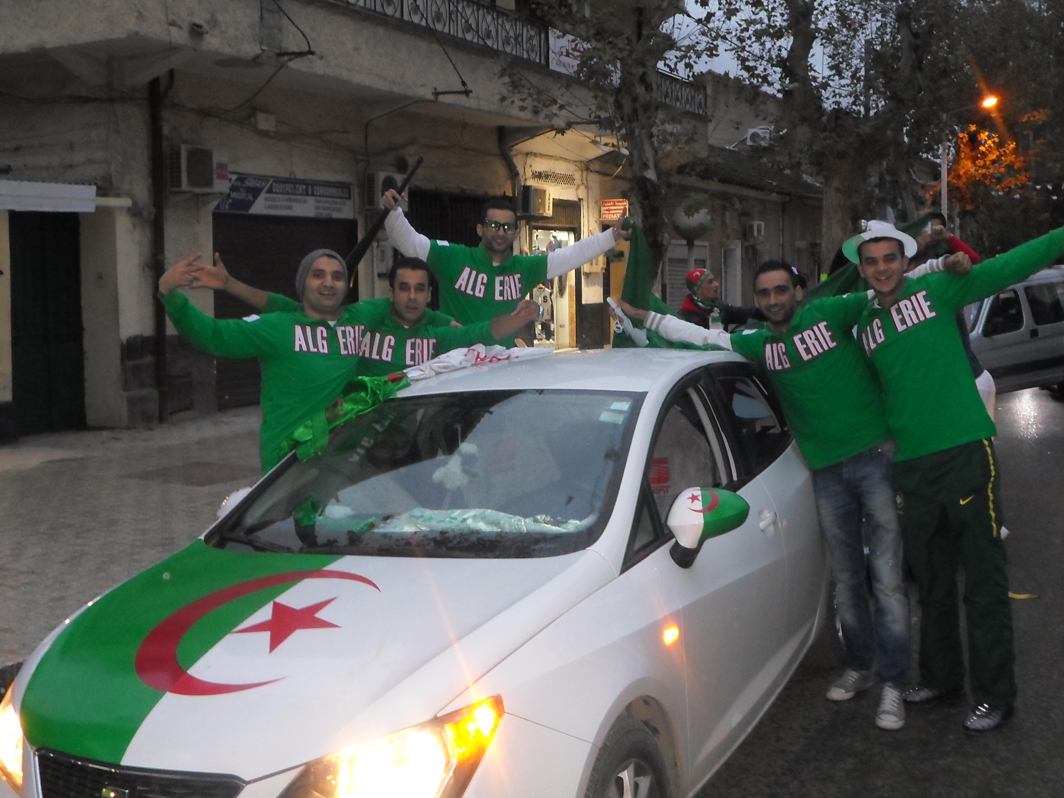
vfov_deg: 38.5
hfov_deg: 50.1
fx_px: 1137
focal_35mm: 37
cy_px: 314
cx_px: 557
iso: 200
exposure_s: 1/30
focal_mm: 5.5
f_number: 2.7
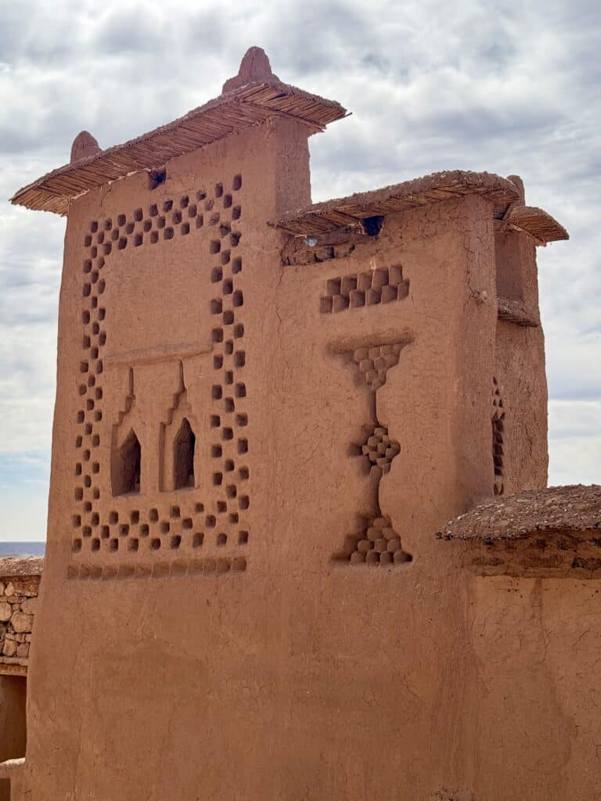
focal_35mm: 48
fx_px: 1111
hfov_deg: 30.3
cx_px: 300
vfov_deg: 39.7
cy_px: 400
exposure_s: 1/6024
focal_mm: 6.76
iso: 100
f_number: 1.78
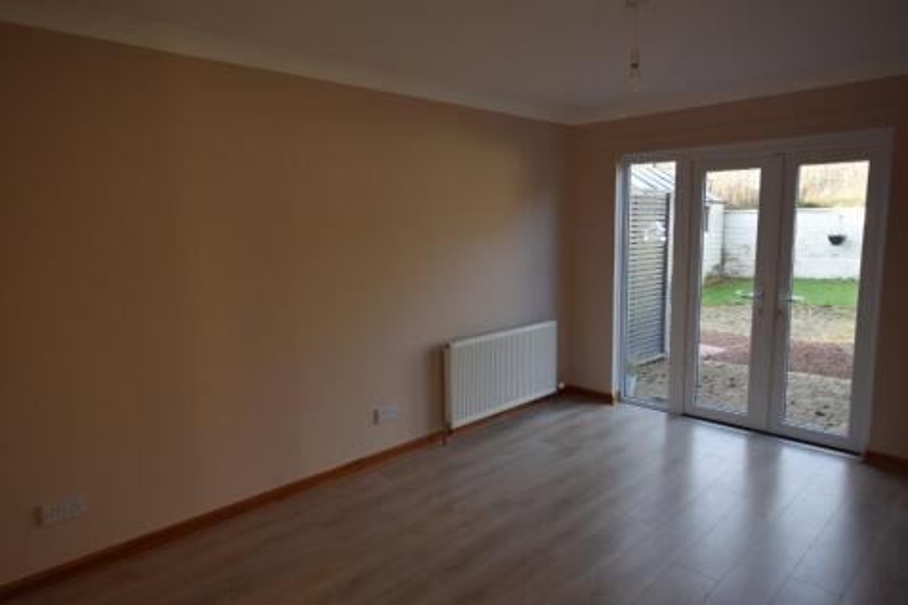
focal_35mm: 22
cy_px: 302
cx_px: 454
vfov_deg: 56.1
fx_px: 567
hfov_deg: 77.3
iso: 400
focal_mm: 15
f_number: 5
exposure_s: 1/100
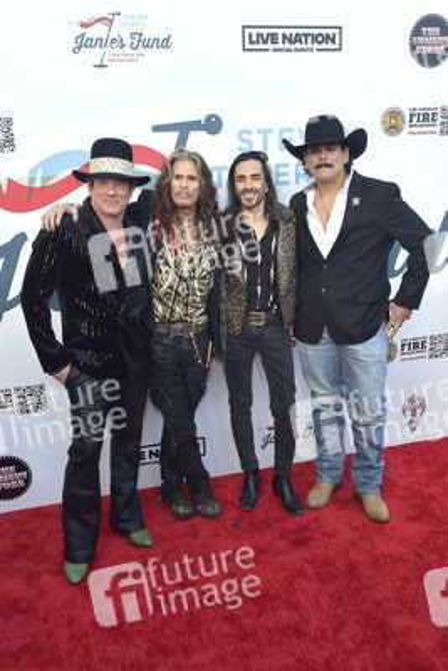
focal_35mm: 31
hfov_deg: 42.4
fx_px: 578
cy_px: 336
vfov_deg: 60.3
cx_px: 224
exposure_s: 1/250
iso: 400
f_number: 6.3
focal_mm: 31
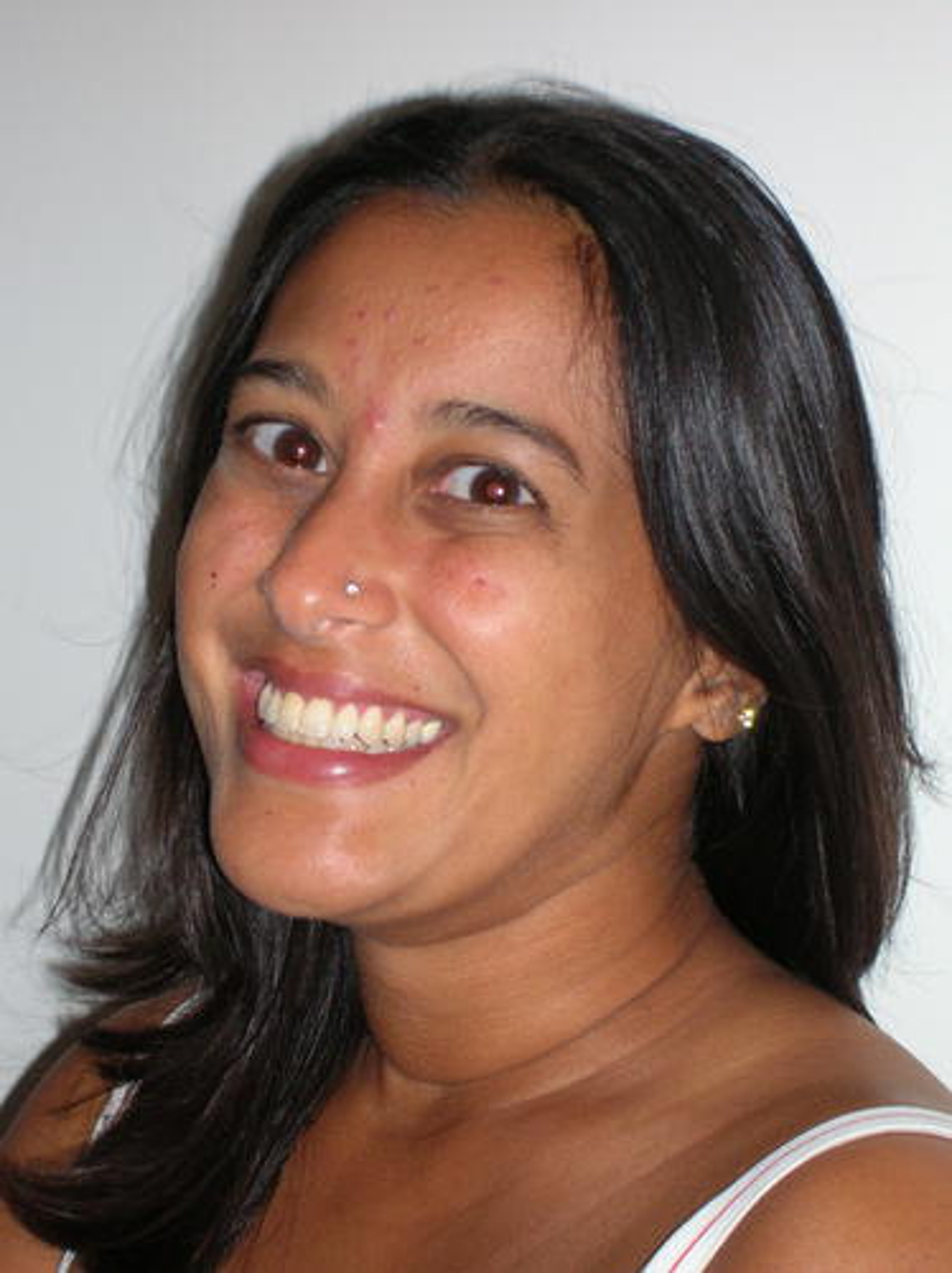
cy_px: 636
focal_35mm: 105
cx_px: 476
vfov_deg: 18.7
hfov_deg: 14.1
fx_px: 3857
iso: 107
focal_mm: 17.4
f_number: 4.9
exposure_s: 1/60.1
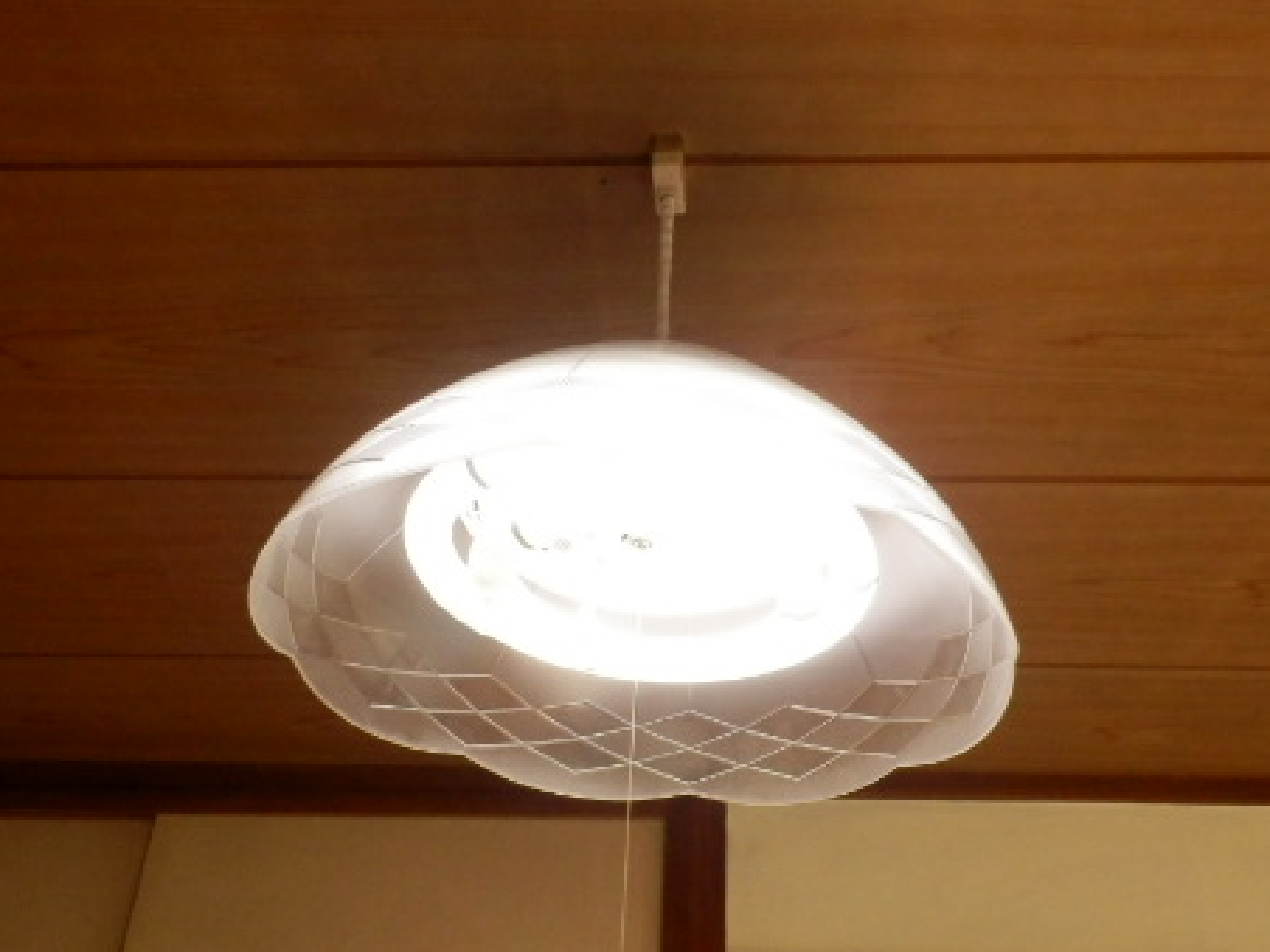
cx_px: 666
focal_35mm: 34
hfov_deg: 53.9
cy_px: 531
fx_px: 1247
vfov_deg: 41.7
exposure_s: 1/160
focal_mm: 4.2
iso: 800
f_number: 7.9
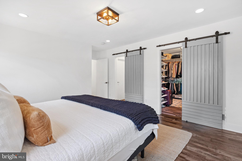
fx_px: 108
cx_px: 121
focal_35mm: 16
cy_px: 80
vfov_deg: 73.8
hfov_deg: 96.7
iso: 320
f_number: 8
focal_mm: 16
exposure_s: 1/6
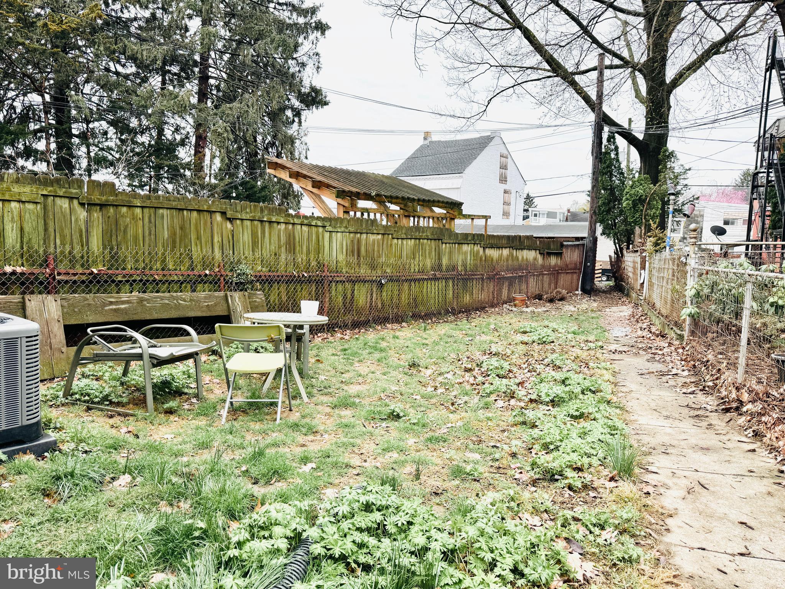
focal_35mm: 24
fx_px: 544
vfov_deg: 56.8
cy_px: 294
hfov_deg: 71.6
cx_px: 392
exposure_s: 1/639
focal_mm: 6.76
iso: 80
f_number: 1.78
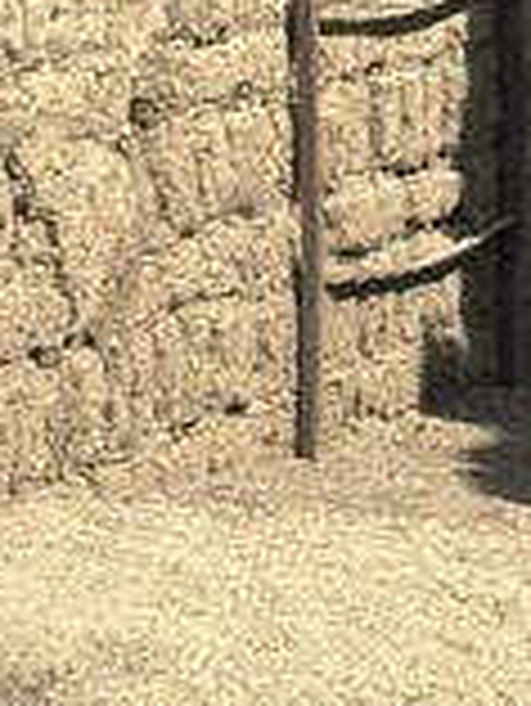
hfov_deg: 4.5
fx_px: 6393
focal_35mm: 313
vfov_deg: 6.1
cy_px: -773
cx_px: 1696
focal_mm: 6.86
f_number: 1.78
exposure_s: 1/4184
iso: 100
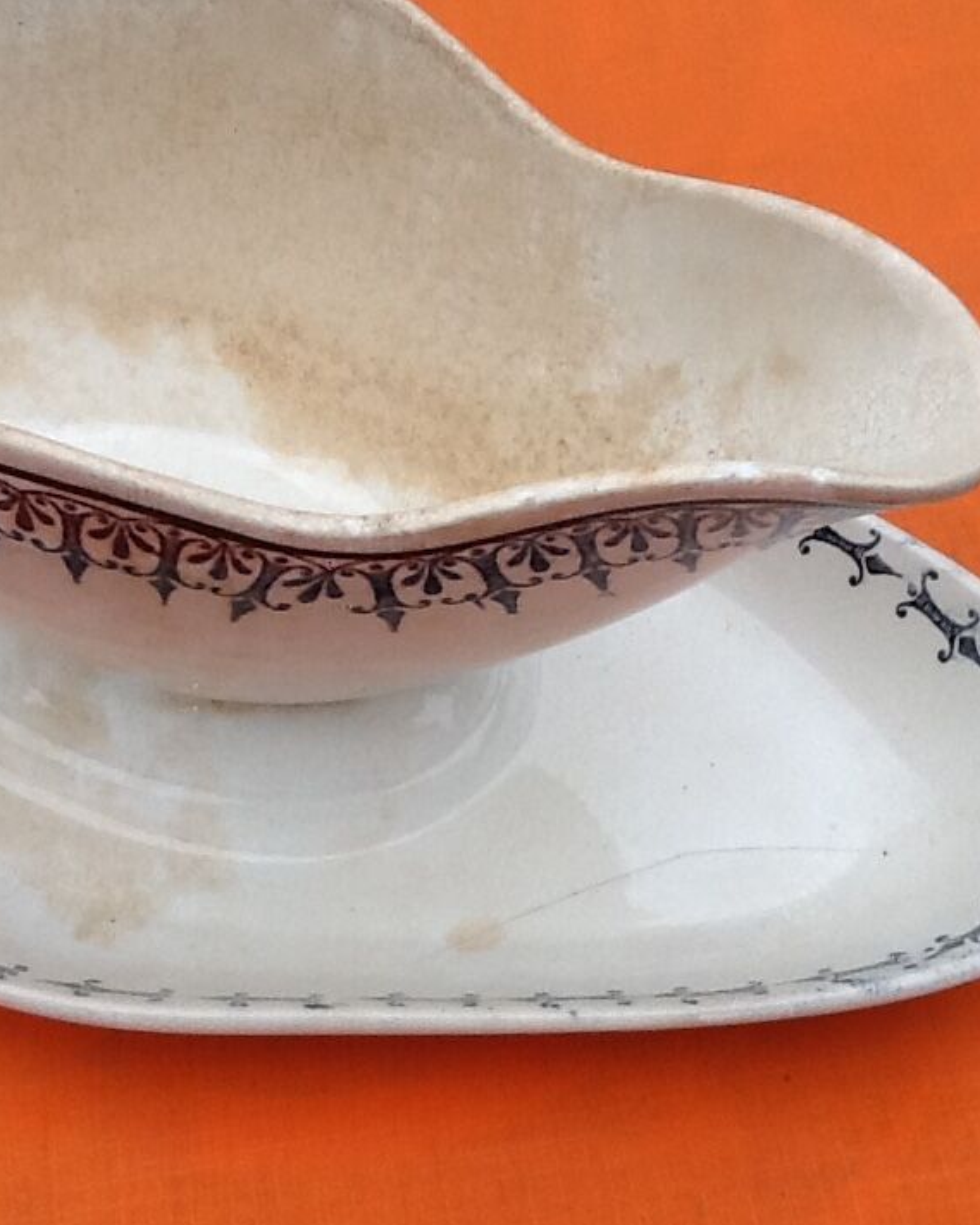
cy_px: 617
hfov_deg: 26.2
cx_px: 515
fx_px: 2102
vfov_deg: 32.5
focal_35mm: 58
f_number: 2.4
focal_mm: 2.03
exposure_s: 1/167
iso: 40
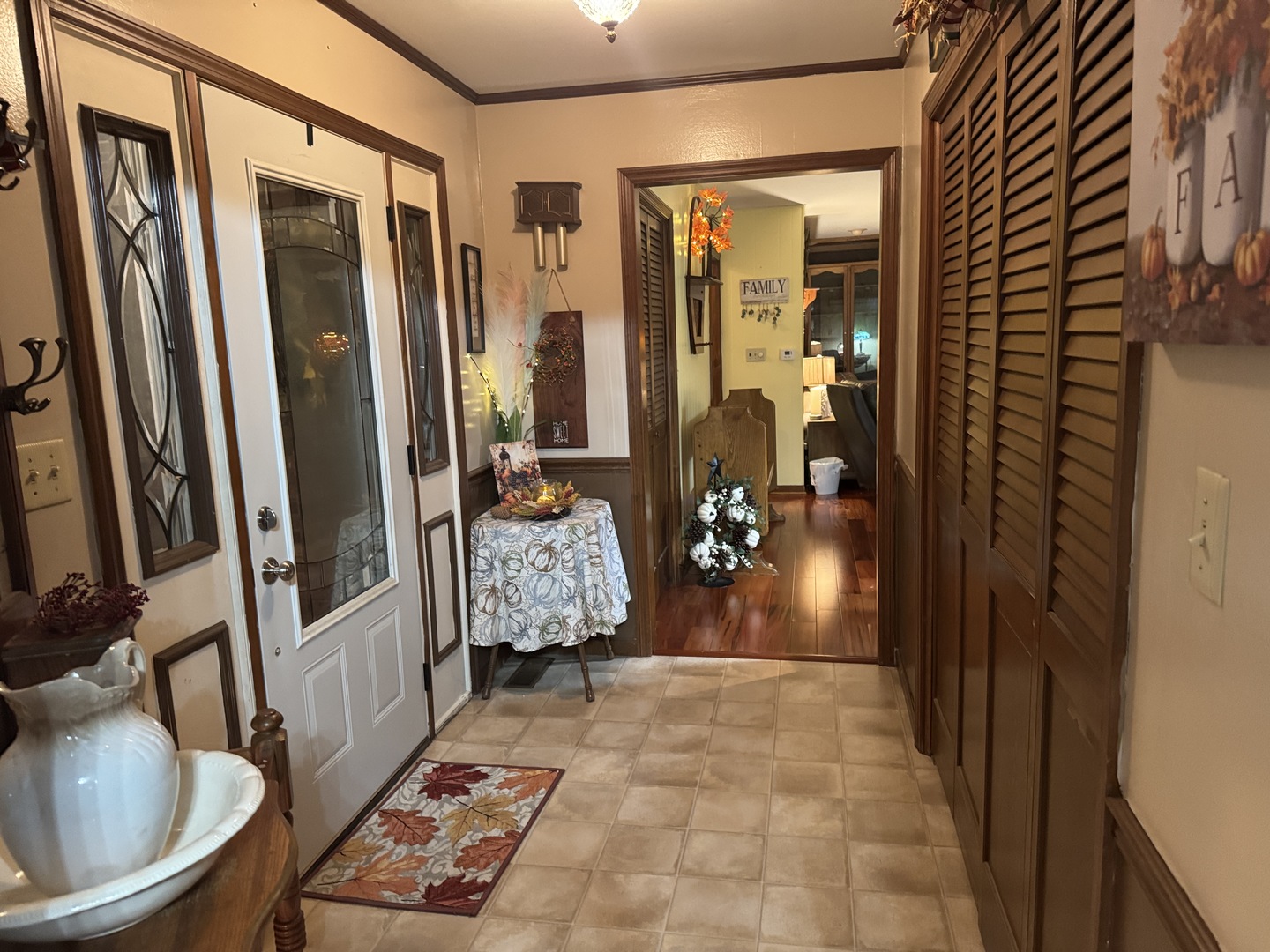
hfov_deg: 71.6
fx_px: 881
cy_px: 476
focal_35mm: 24
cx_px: 635
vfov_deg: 56.8
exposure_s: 1/40
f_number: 1.78
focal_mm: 6.76
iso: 800
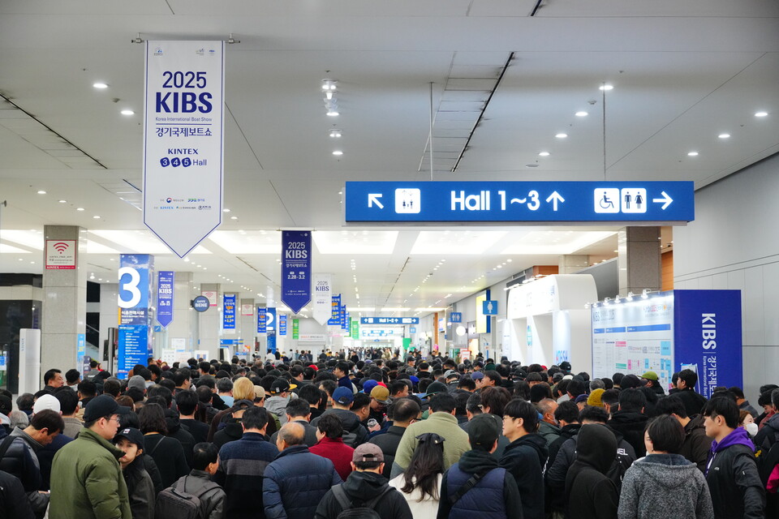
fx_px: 1060
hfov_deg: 40.3
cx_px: 390
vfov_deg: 27.5
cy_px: 260
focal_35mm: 49
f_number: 4
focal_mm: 49
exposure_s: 1/200
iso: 3200
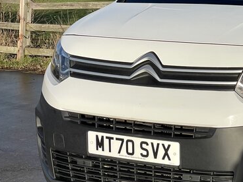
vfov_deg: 13.1
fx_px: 793
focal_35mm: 113
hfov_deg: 16.9
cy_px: 59
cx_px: 258
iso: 25
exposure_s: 1/2179
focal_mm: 6
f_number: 2
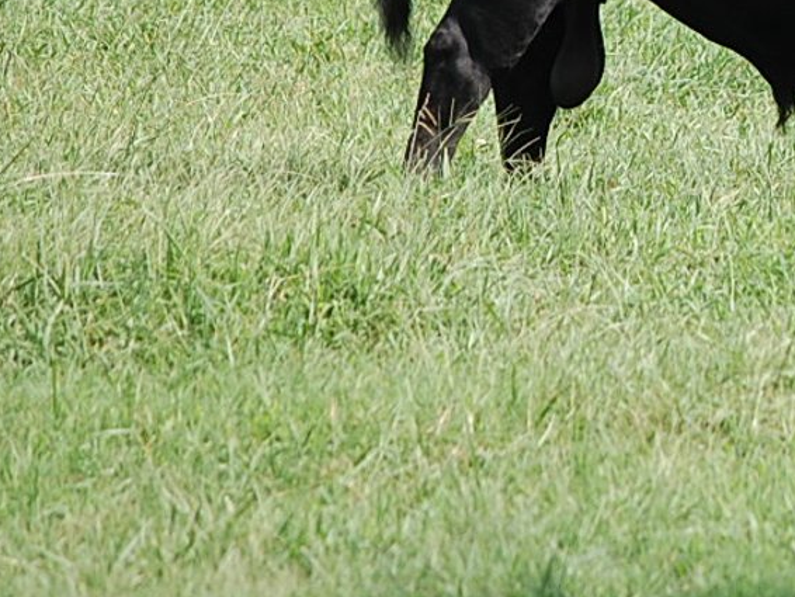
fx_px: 12177
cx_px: 924
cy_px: -64
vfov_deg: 2.8
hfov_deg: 3.7
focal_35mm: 530
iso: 250
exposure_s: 1/500
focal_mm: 122
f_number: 5.6
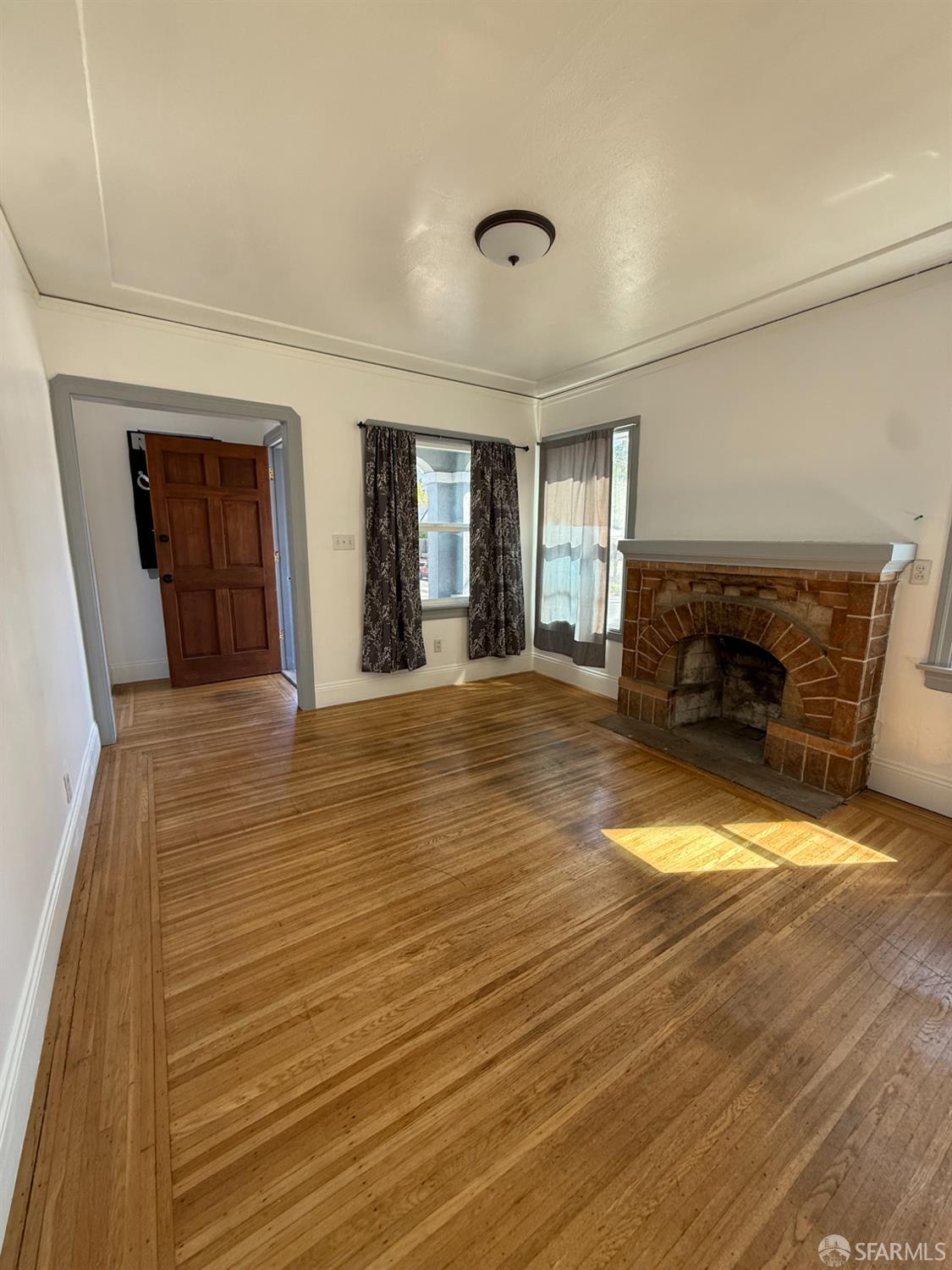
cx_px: 476
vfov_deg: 102.1
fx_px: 513
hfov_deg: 85.7
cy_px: 635
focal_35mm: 14
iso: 80
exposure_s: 1/99
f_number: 2.2
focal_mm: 2.22
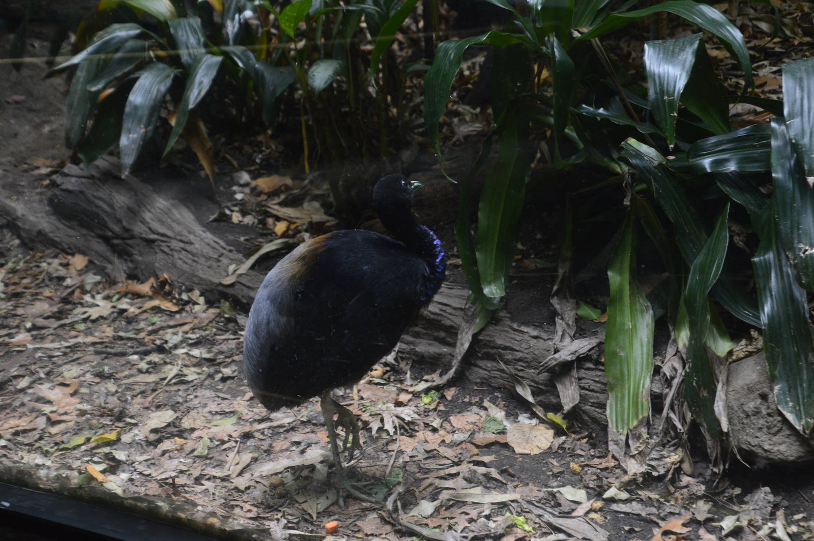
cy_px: 270
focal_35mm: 75
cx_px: 407
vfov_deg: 18.2
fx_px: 1694
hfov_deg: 27.0
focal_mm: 50
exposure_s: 1/10
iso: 800
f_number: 4.8
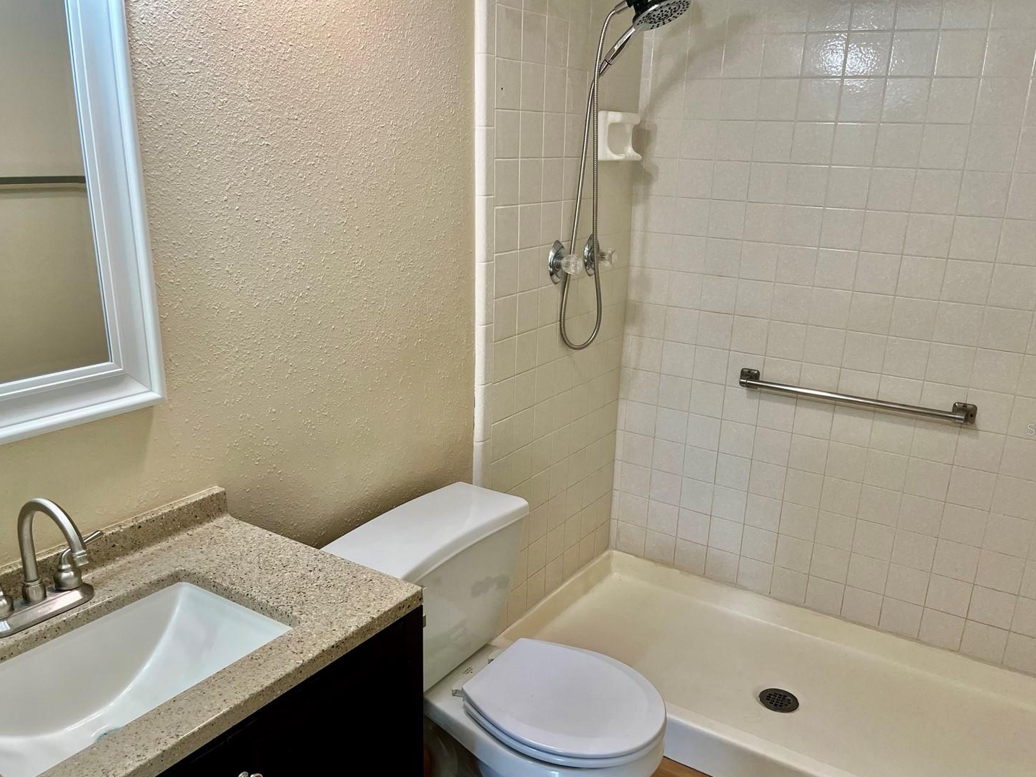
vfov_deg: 48.2
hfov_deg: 61.7
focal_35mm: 29
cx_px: 517
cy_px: 429
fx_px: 868
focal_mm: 5.1
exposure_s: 1/120
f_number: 1.6
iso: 64
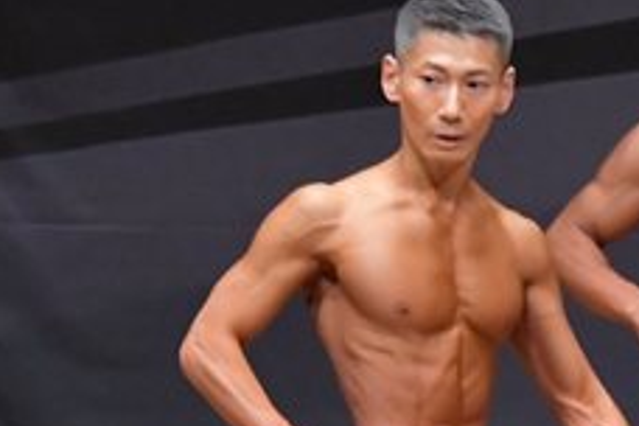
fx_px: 17163
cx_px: 713
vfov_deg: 1.4
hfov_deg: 2.1
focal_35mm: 967
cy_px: 605
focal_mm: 190
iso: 6400
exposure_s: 1/400
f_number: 5.6
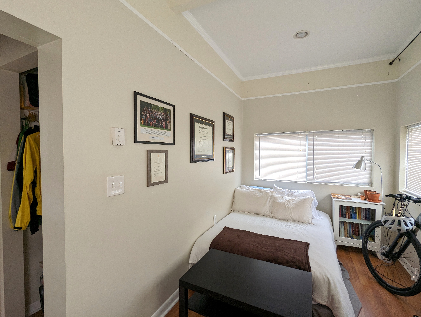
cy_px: 158
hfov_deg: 94.4
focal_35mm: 16
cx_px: 210
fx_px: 195
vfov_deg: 78.2
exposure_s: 1/48
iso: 58
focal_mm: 2.35
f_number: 2.2
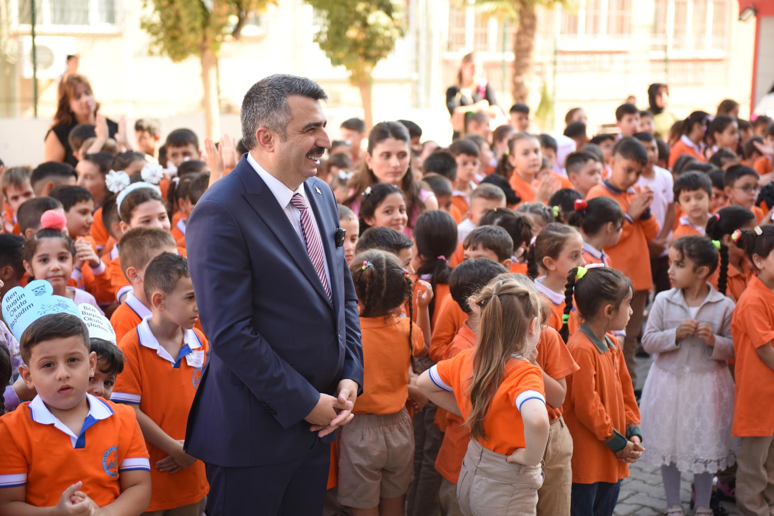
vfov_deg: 20.6
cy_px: 258
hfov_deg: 30.5
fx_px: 1419
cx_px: 387
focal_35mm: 66
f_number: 3.2
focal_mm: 66
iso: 640
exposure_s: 1/640
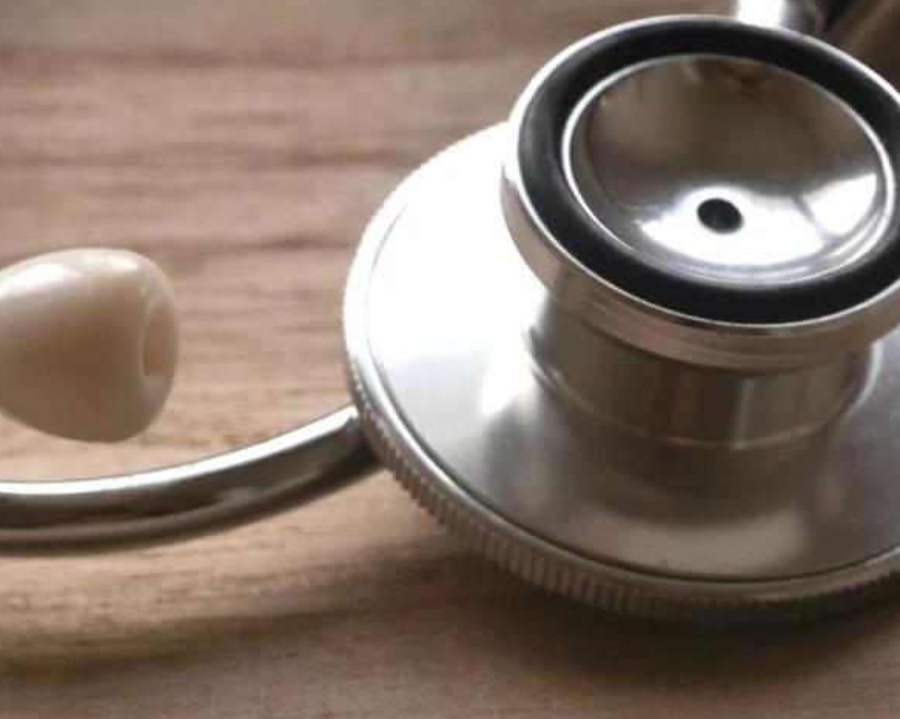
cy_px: 875
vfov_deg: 6.2
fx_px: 6578
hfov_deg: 7.7
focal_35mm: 247
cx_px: 1185
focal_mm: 34
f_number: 4.5
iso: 200
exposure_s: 1/125
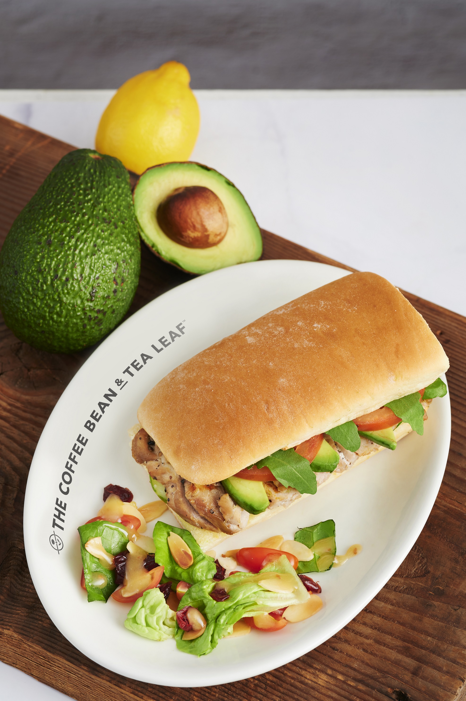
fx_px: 2042
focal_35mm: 105
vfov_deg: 19.5
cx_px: 233
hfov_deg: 13.0
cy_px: 350
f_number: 7.1
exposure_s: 1/125
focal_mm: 105
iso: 100
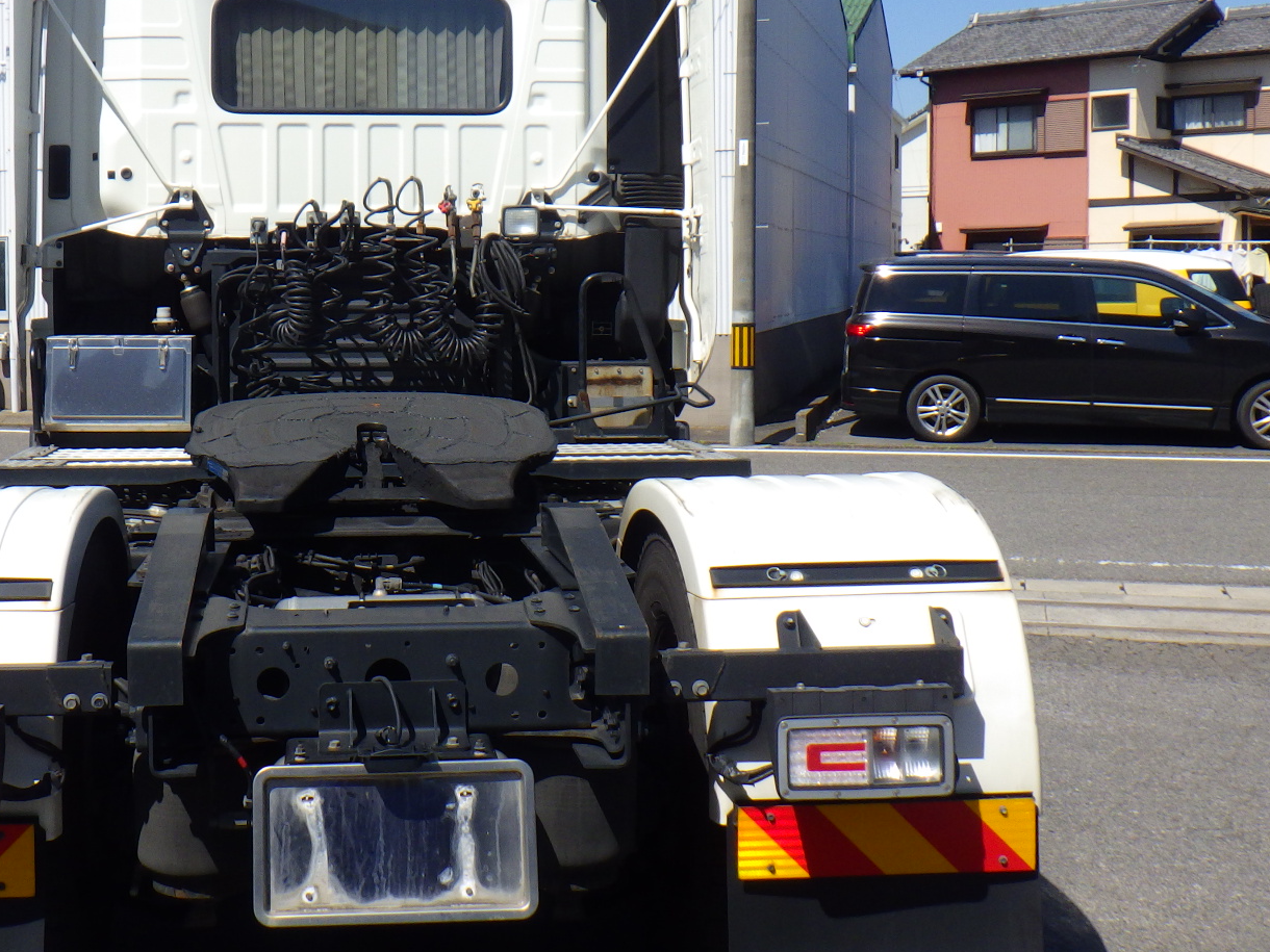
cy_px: 359
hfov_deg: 39.9
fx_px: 1724
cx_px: 407
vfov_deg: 30.8
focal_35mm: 47
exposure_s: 1/1250
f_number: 4.2
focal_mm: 5
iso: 125
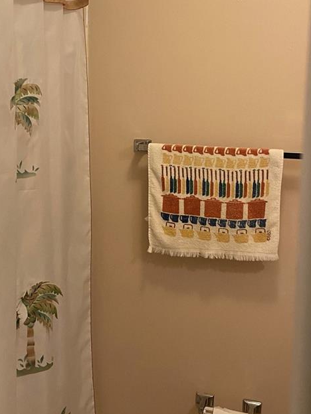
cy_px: 153
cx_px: 148
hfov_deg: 29.1
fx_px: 599
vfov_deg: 37.9
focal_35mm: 50
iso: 200
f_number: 1.8
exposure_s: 1/60
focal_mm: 4.25
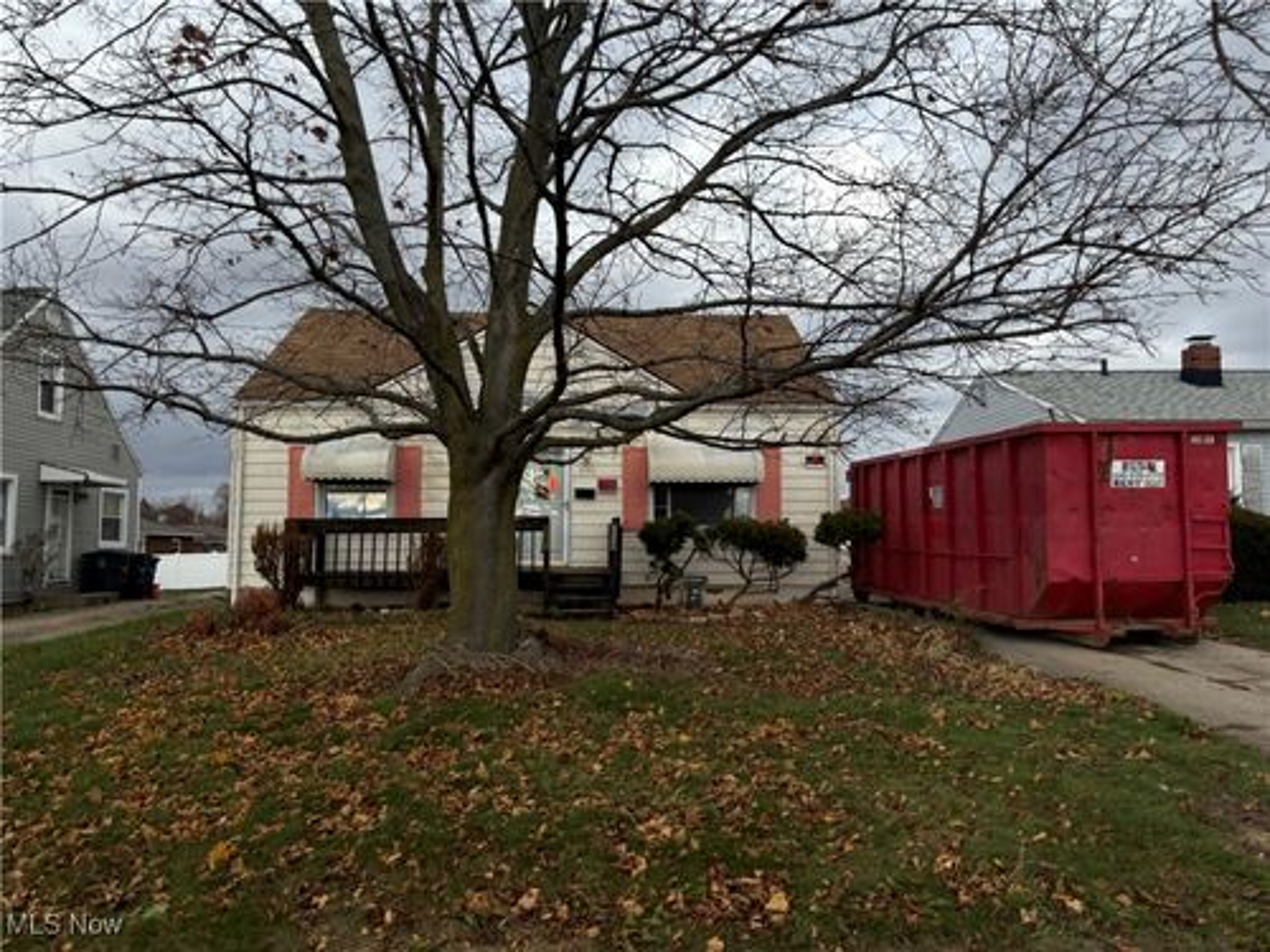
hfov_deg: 67.3
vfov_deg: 53.1
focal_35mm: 26
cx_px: 635
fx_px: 954
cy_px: 476
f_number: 1.6
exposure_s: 1/3831
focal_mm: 5.96
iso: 50
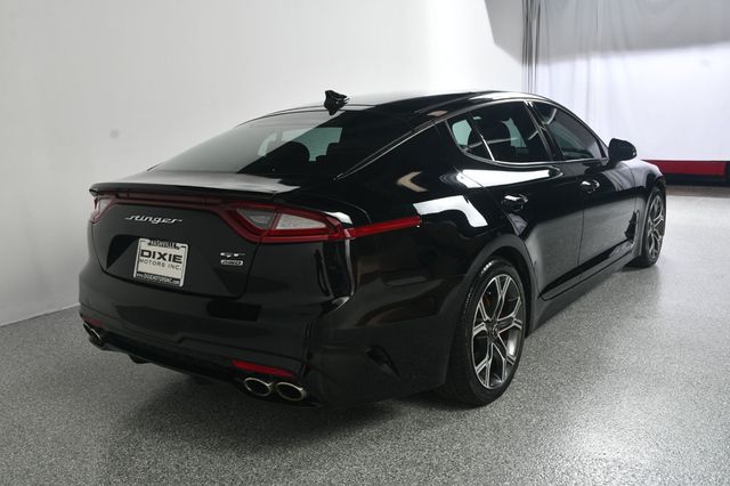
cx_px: 365
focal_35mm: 33
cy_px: 243
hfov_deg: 57.2
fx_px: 669
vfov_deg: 39.9
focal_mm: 22
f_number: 9
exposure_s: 1/160
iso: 100
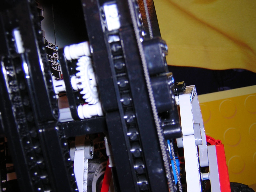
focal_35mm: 40
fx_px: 296
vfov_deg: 36.0
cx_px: 128
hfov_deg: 46.8
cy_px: 96
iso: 100
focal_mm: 5.2
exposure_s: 1/60.1
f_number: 2.7
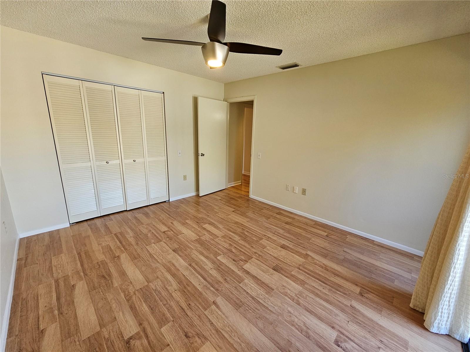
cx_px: 235
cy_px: 176
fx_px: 177
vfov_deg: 89.9
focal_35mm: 13
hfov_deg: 106.2
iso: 160
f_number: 2.2
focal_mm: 2.2
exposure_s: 1/60
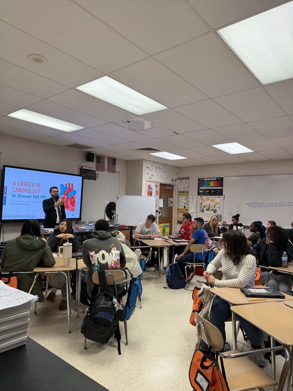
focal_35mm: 24
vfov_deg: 71.6
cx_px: 146
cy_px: 196
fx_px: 271
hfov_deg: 56.8
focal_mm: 6.76
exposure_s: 1/120
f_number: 1.78
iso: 160
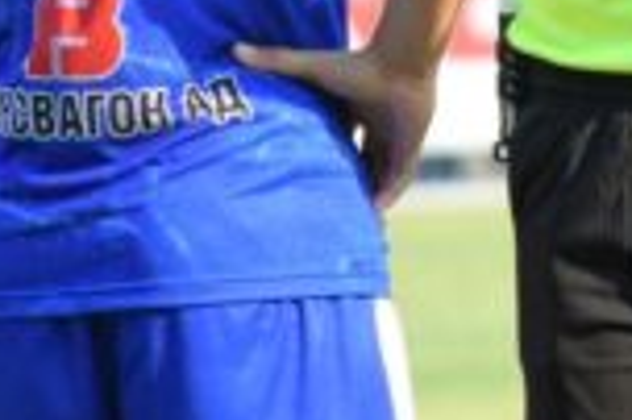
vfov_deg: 1.1
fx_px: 22329
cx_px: 873
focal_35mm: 1273
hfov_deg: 1.6
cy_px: -291
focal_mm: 185
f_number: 5.6
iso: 800
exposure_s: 1/1000
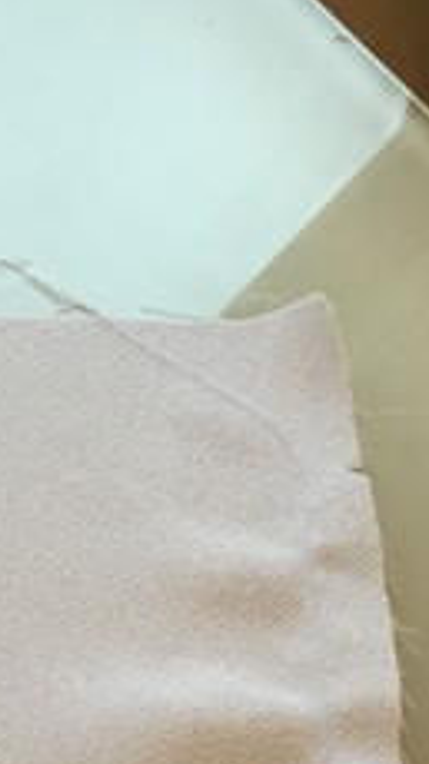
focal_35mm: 110
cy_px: 1080
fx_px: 2229
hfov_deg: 10.2
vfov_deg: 17.8
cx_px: -406
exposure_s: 1/30
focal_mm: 4.15
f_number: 2.2
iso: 100
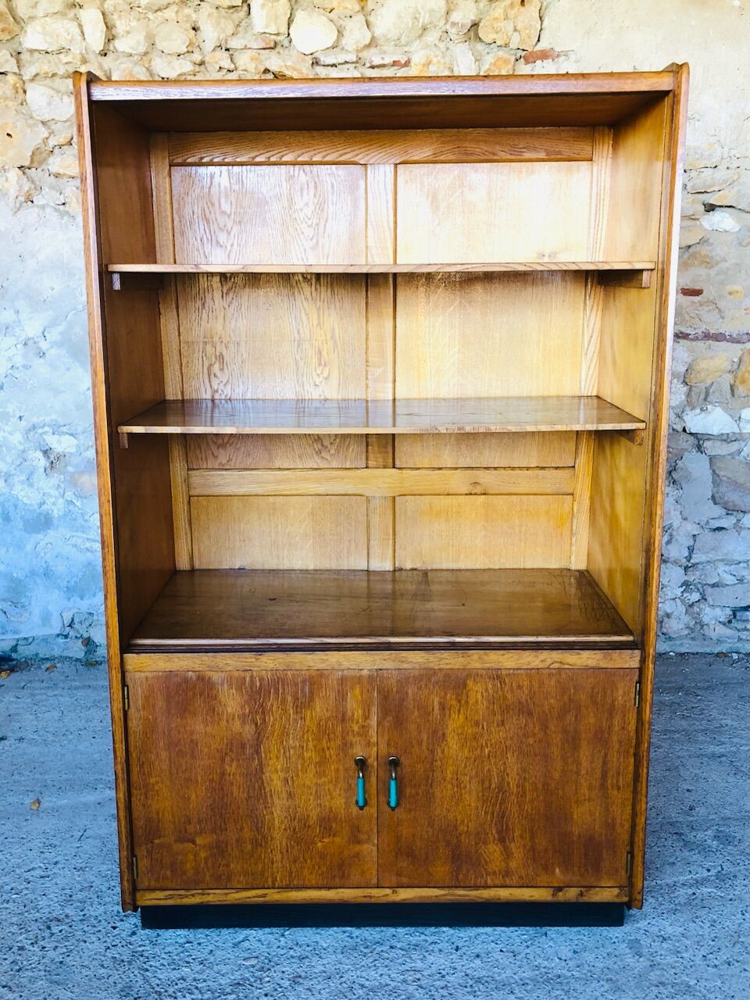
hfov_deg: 49.7
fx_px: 809
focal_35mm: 28
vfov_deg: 63.4
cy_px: 500
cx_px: 375
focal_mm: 3.99
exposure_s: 1/30
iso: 32
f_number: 1.8
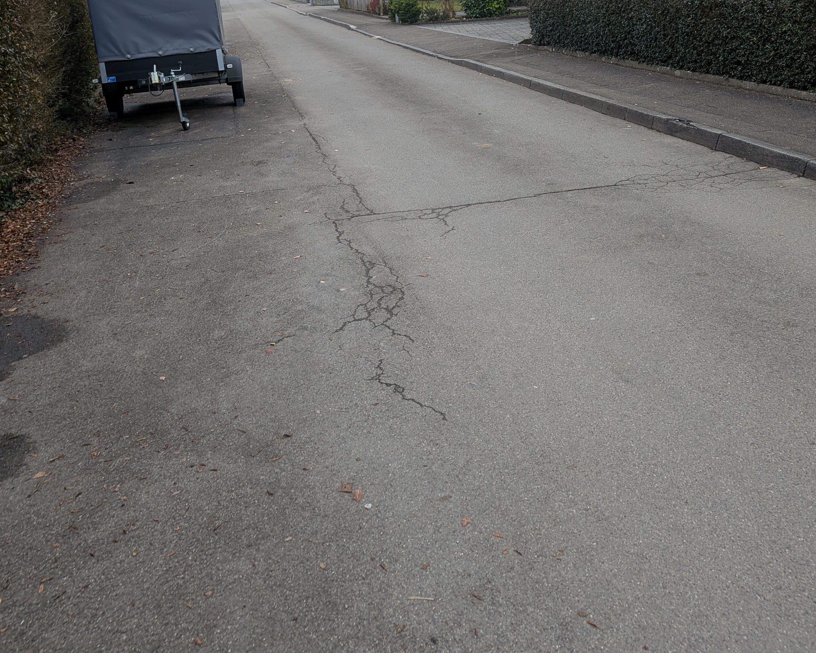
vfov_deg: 44.7
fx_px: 773
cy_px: 188
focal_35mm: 32
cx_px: 411
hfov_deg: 55.7
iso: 23
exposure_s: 1/286
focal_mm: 6.9
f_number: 1.68
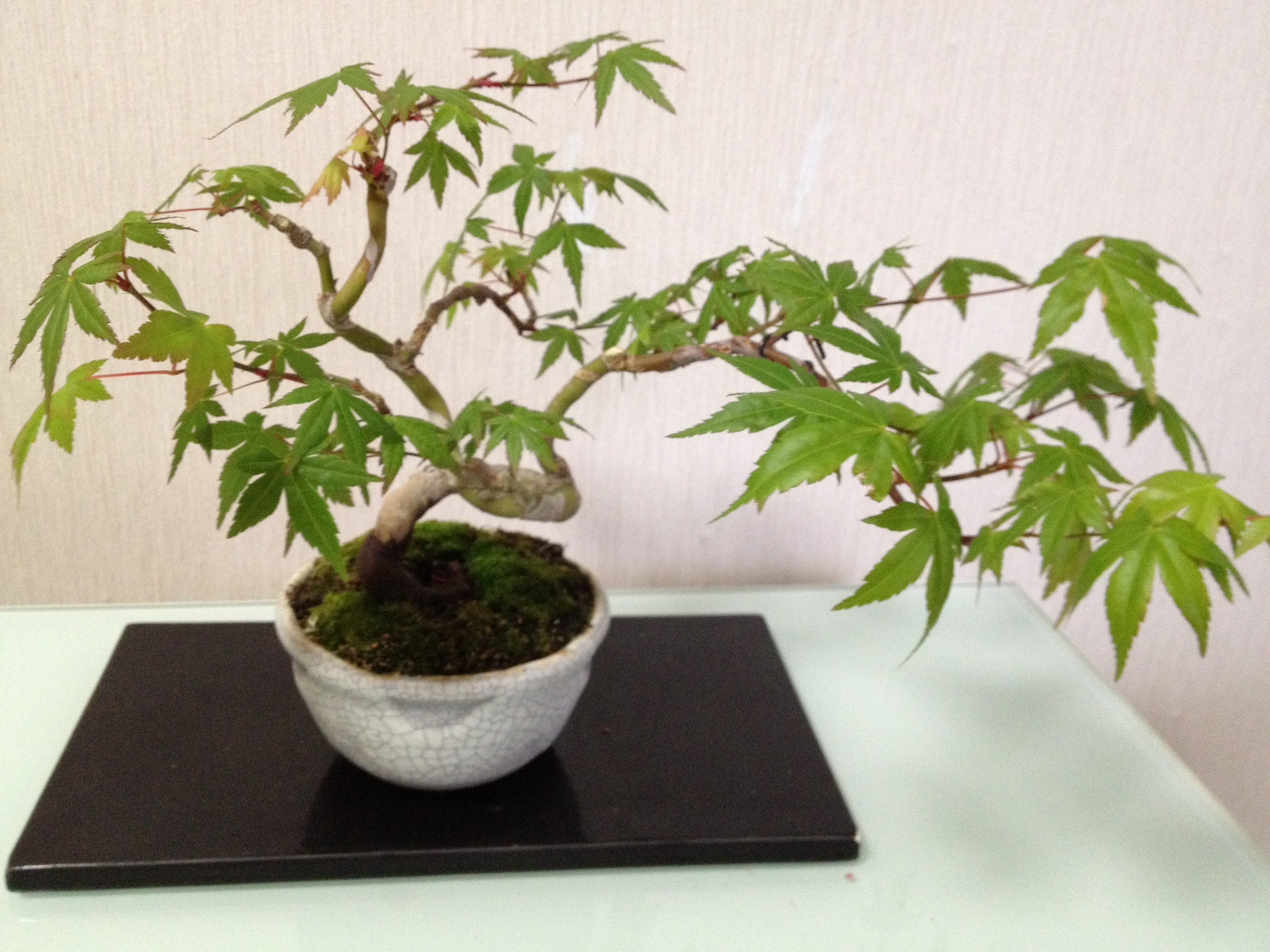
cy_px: 476
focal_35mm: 35
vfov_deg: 40.7
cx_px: 635
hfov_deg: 52.6
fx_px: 1284
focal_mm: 4.28
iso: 320
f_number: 2.4
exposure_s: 1/20
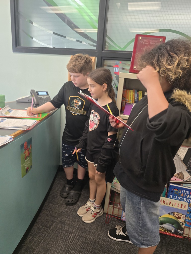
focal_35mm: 23
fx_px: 169
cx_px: 96
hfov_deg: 58.9
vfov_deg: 73.9
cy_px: 127
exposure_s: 1/120
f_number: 1.7
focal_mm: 6.3
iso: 640
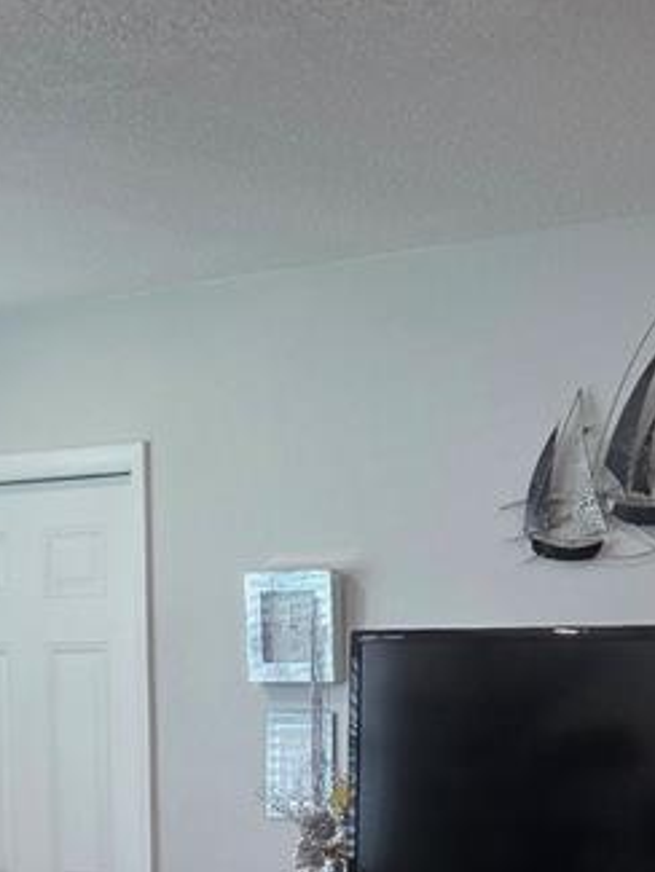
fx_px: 2143
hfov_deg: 17.4
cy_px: 896
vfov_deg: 22.1
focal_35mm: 85
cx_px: 328
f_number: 1.8
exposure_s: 1/120
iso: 100
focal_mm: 5.4
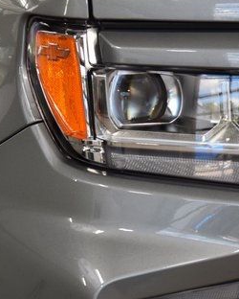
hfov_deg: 7.6
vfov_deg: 9.6
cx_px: 238
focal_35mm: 202
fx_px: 1784
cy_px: 182
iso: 500
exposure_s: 1/30
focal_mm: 70
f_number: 7.1
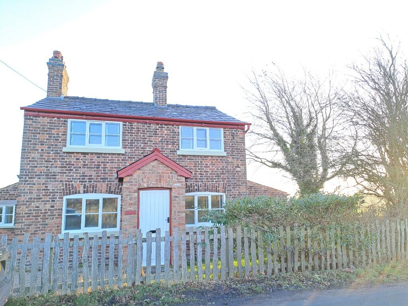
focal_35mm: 25
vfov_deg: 54.9
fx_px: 295
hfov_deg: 69.4
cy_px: 153
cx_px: 204
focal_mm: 4.65
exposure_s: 1/50
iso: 32
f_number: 1.8
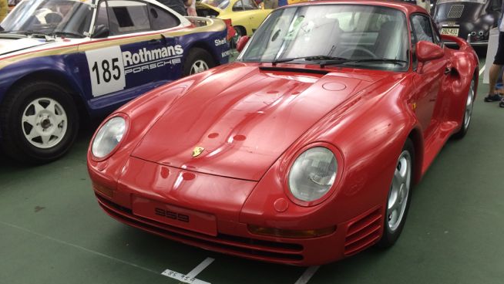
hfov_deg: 56.6
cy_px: 171
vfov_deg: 33.6
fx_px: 468
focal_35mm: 35
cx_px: 269
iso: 64
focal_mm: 4.12
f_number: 2.2
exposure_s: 1/30
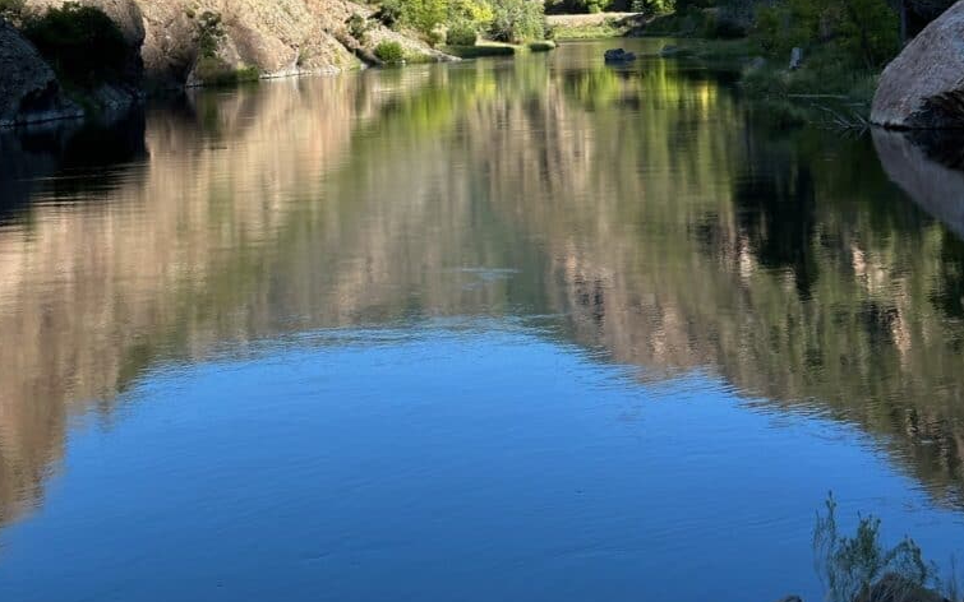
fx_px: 1813
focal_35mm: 69
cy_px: 89
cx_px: 483
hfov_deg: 29.8
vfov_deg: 18.6
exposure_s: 1/1639
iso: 64
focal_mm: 6.86
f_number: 1.78
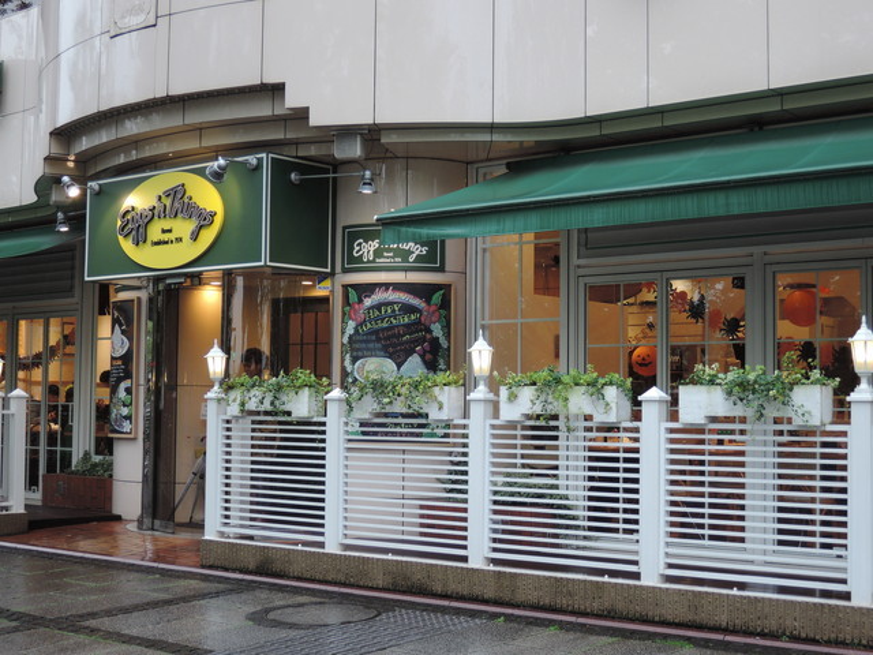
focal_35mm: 55
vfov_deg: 26.6
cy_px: 328
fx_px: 1387
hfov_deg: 34.9
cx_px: 436
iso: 180
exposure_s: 1/60
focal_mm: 11.8
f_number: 3.5
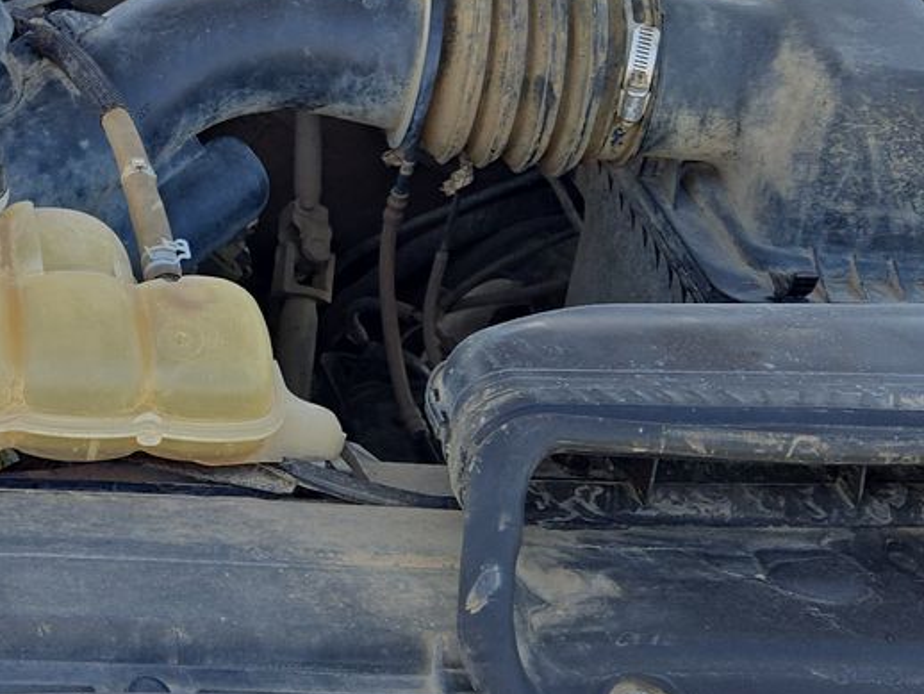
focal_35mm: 71
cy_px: 161
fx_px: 1896
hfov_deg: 24.7
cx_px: -186
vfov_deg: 20.6
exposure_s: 1/450
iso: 25
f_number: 1.8
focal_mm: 5.4
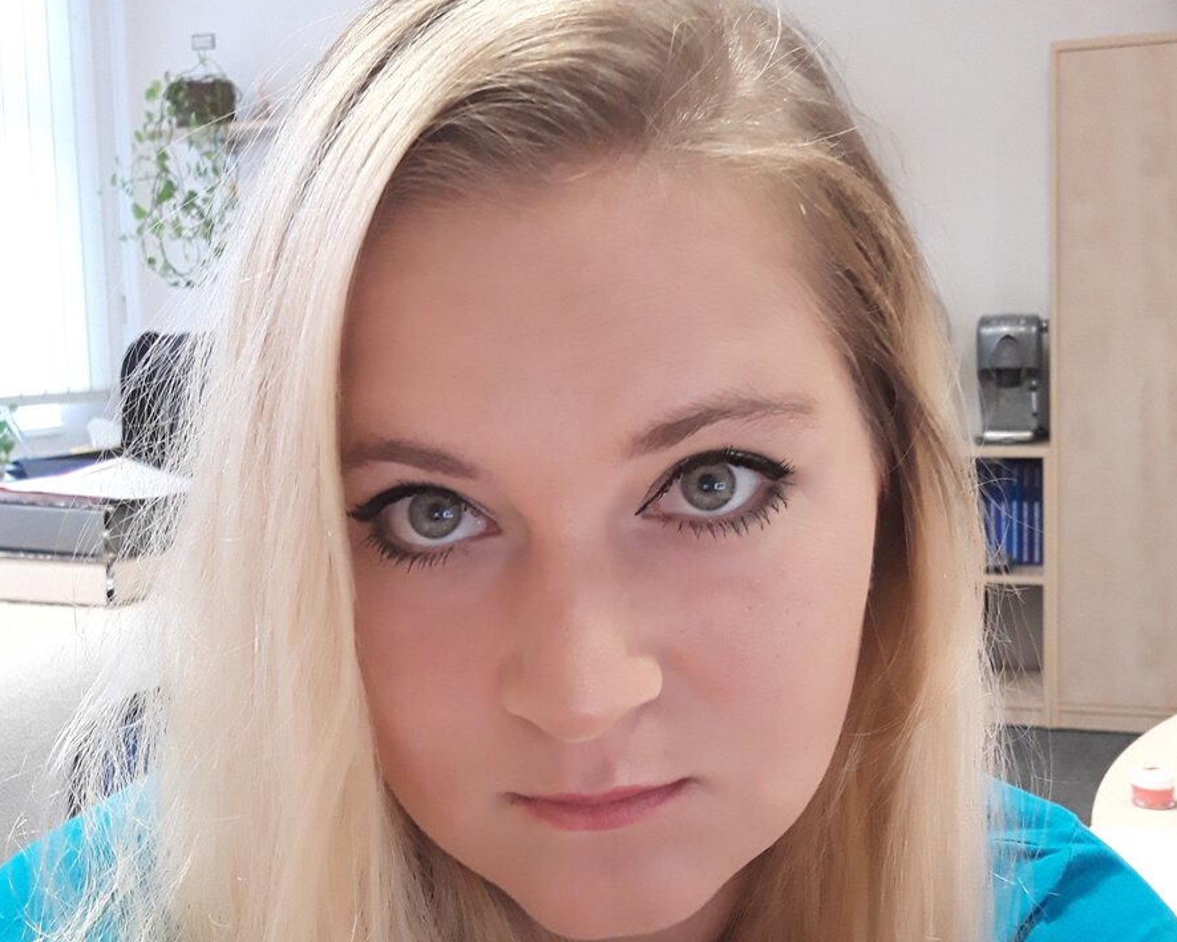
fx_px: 1289
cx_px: 583
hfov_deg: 49.1
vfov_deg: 40.1
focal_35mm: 37
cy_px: 464
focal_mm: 3.34
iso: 320
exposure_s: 1/20
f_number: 1.9
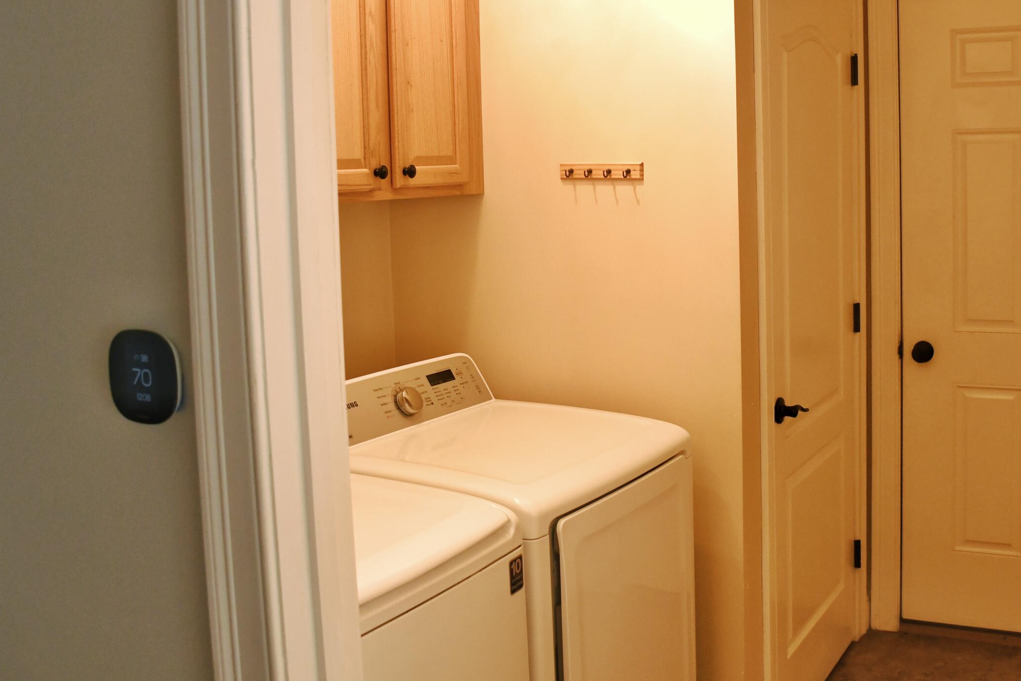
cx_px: 668
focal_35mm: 39
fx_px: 1106
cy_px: 264
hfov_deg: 48.8
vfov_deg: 34.1
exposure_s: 1/30
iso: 800
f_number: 3.5
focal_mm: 18
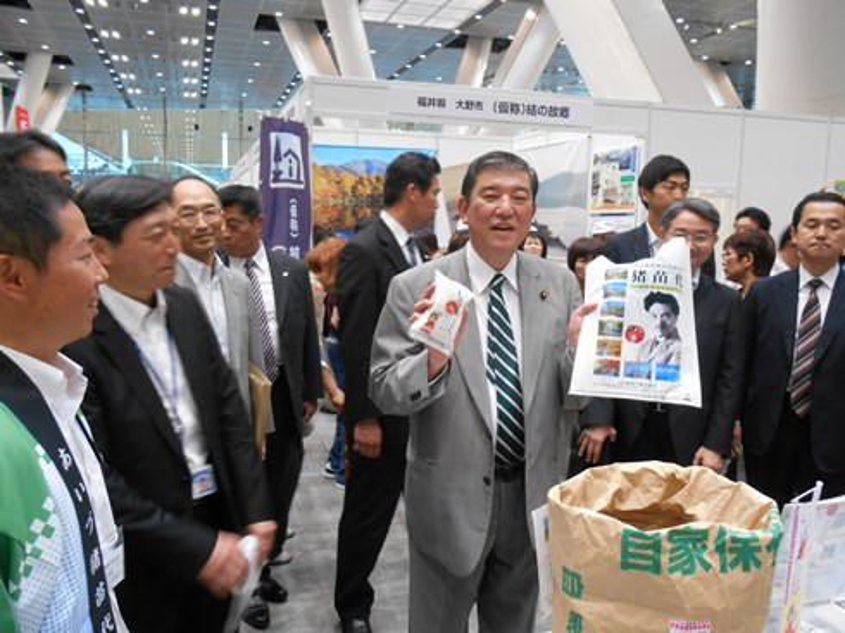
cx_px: 422
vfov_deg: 45.4
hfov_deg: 58.4
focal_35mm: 31
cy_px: 316
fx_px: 756
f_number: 3.6
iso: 320
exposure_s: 1/30
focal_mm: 5.5
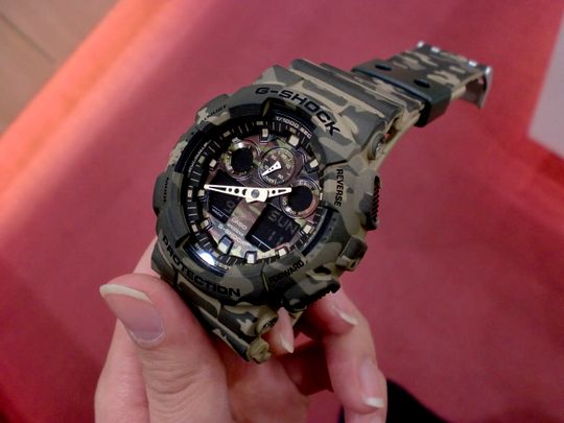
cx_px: 282
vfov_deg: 40.7
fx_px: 570
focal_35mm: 35
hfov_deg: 52.6
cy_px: 212
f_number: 3.1
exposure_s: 1/60
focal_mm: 6.3
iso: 250
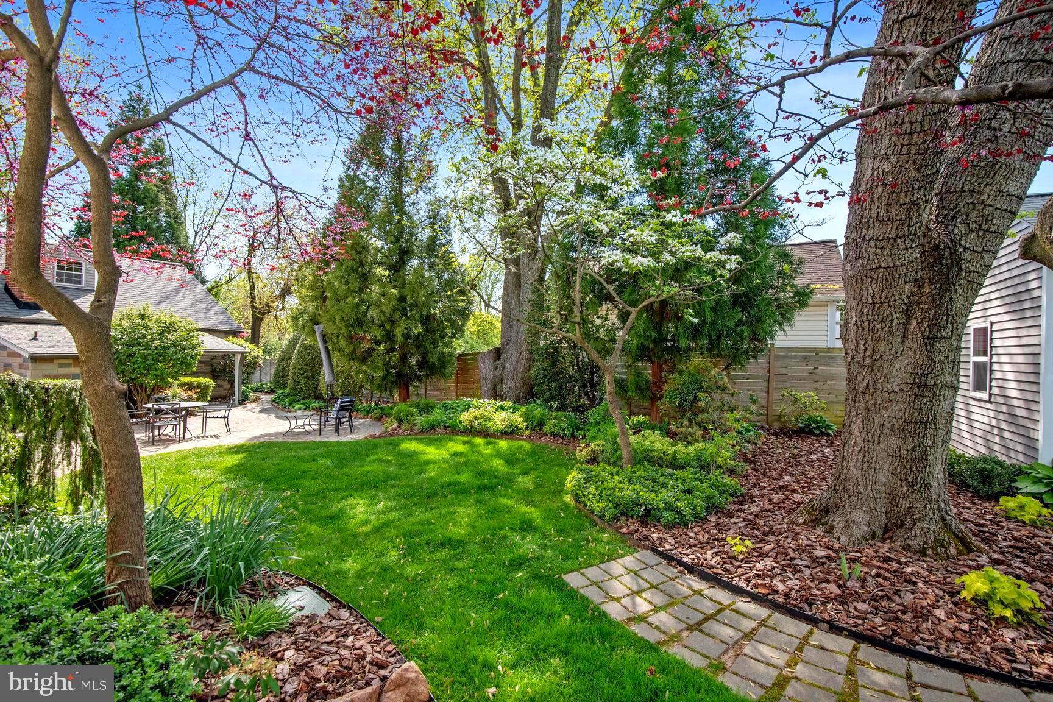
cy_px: 351
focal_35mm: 16
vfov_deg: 73.7
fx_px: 468
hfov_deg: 96.7
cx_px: 526
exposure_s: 1/125
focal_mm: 16
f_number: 8
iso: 400
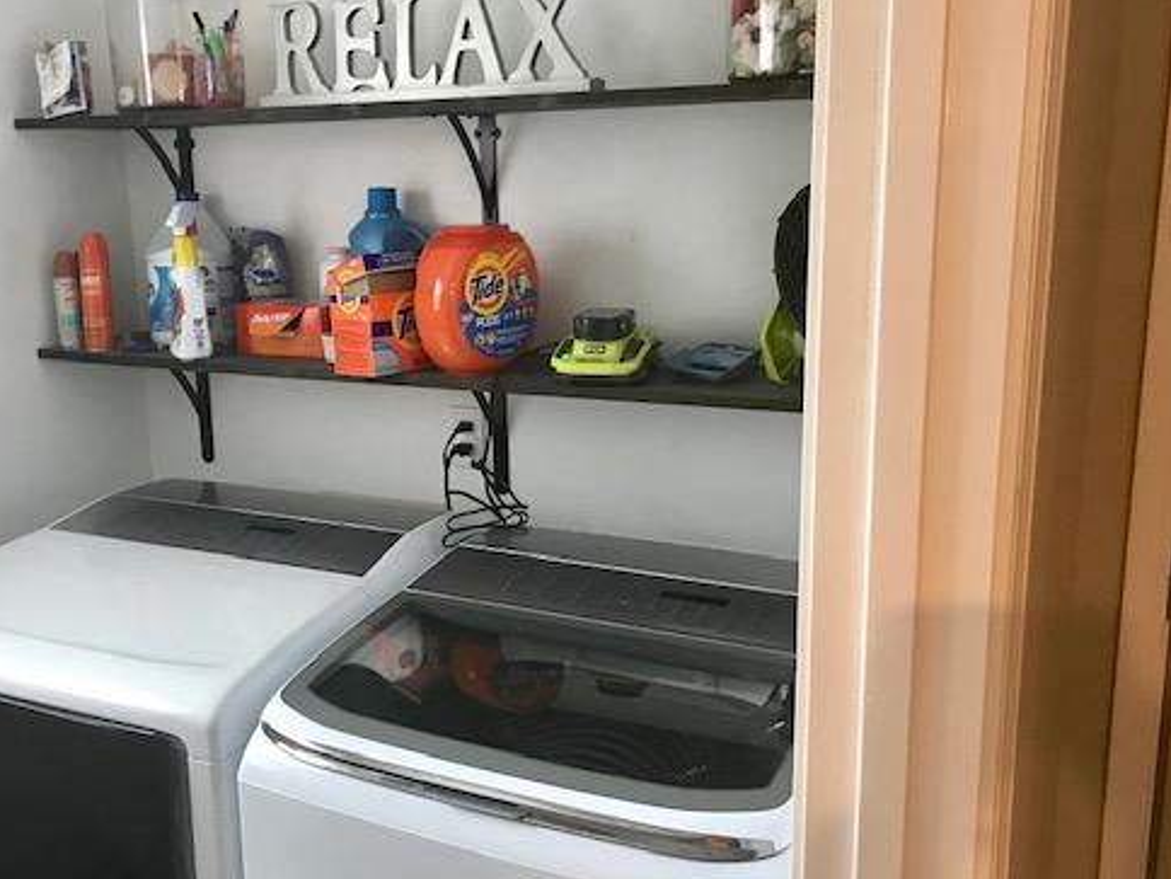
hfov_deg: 49.9
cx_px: 479
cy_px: 455
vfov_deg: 38.7
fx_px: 1252
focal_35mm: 37
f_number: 1.8
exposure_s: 1/15
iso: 64
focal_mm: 3.99
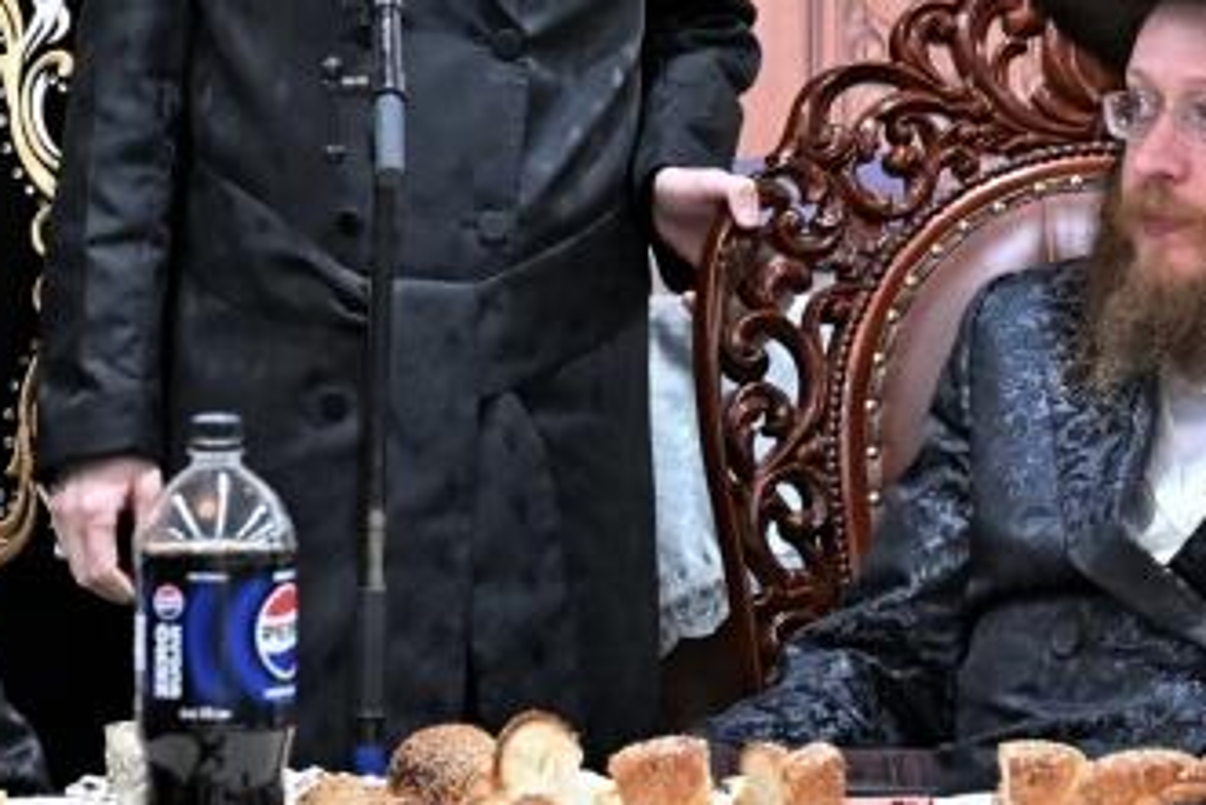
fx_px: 7473
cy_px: 49
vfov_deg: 6.2
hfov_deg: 9.2
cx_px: 1057
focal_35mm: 223
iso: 800
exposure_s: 1/160
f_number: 4
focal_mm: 48
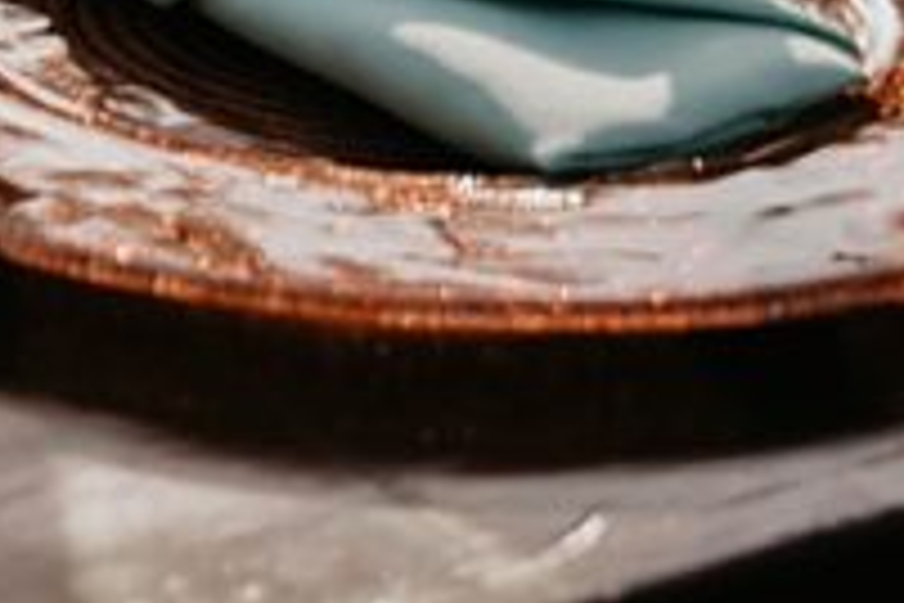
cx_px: -1034
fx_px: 5248
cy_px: -450
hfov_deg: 9.1
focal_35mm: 209
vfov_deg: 6.4
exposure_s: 1/640
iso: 160
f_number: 2.8
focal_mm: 41
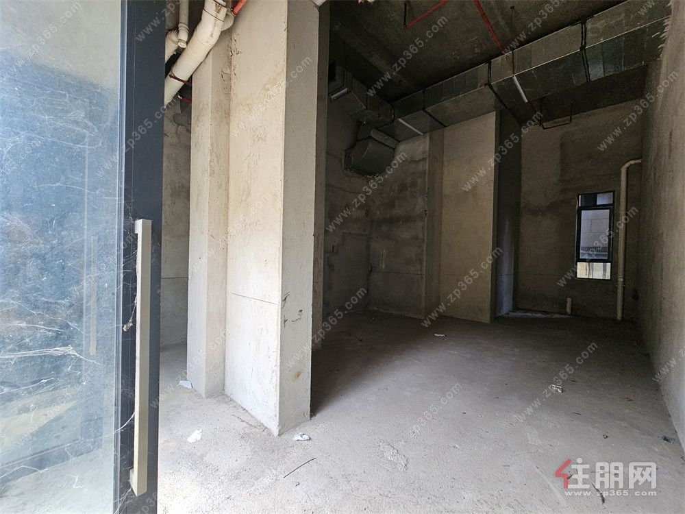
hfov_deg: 106.2
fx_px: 257
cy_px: 257
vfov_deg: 89.9
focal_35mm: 13
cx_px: 342
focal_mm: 2.2
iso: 320
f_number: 2.2
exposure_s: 1/359
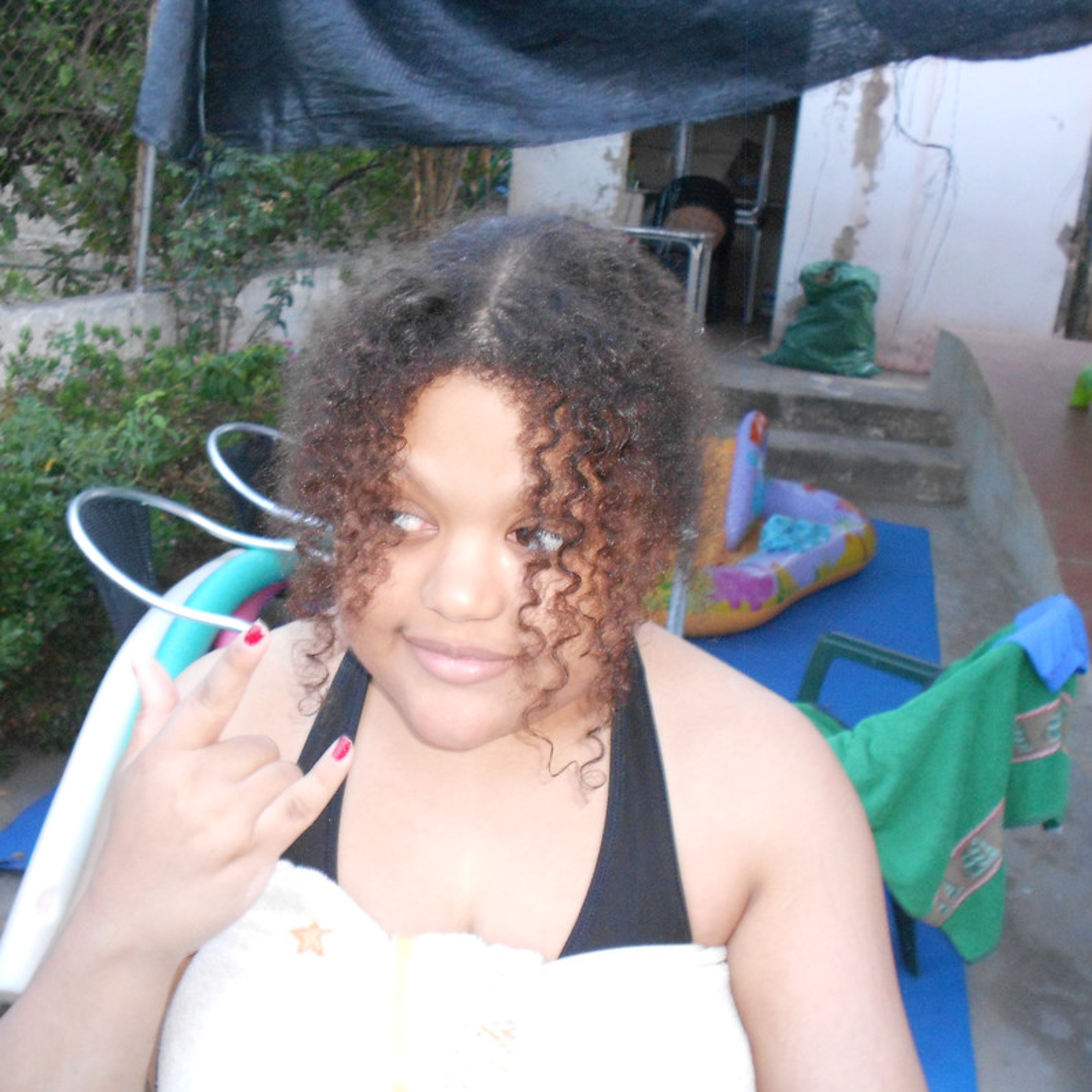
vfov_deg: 43.9
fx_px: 1356
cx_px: 514
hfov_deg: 43.8
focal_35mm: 38
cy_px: 547
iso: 400
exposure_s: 1/6
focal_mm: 6
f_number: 3.6
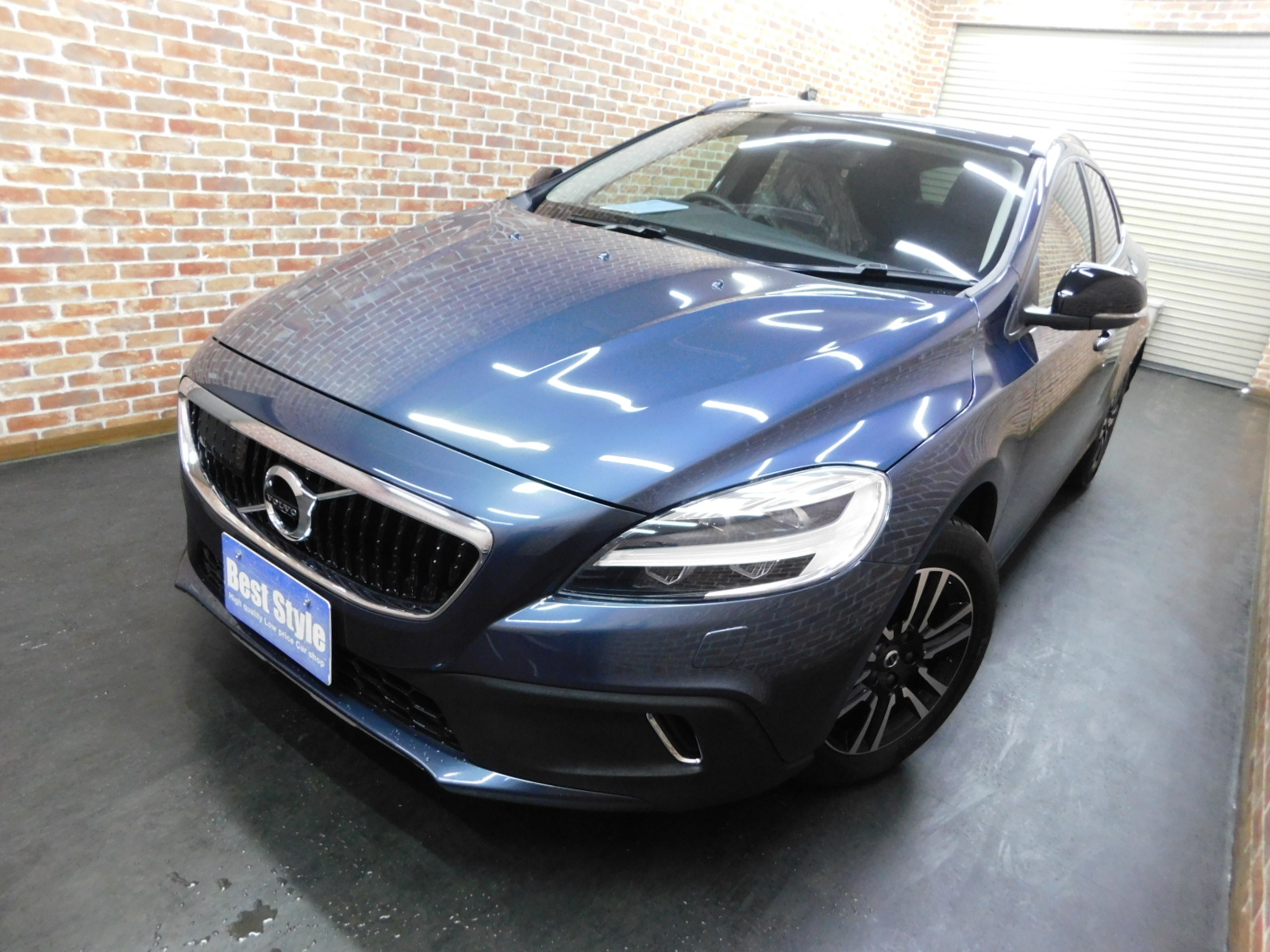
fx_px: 844
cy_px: 476
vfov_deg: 58.9
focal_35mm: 23
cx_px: 635
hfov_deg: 73.9
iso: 400
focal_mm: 4
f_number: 3
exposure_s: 1/20
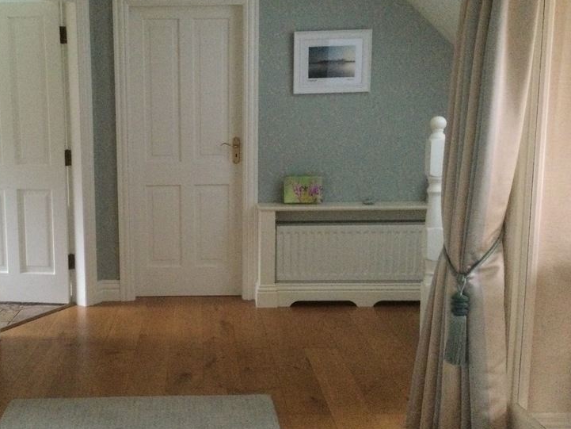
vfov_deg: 32.9
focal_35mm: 44
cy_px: 209
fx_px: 726
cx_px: 191
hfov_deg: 42.4
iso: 320
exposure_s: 1/17
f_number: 2.4
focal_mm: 3.3
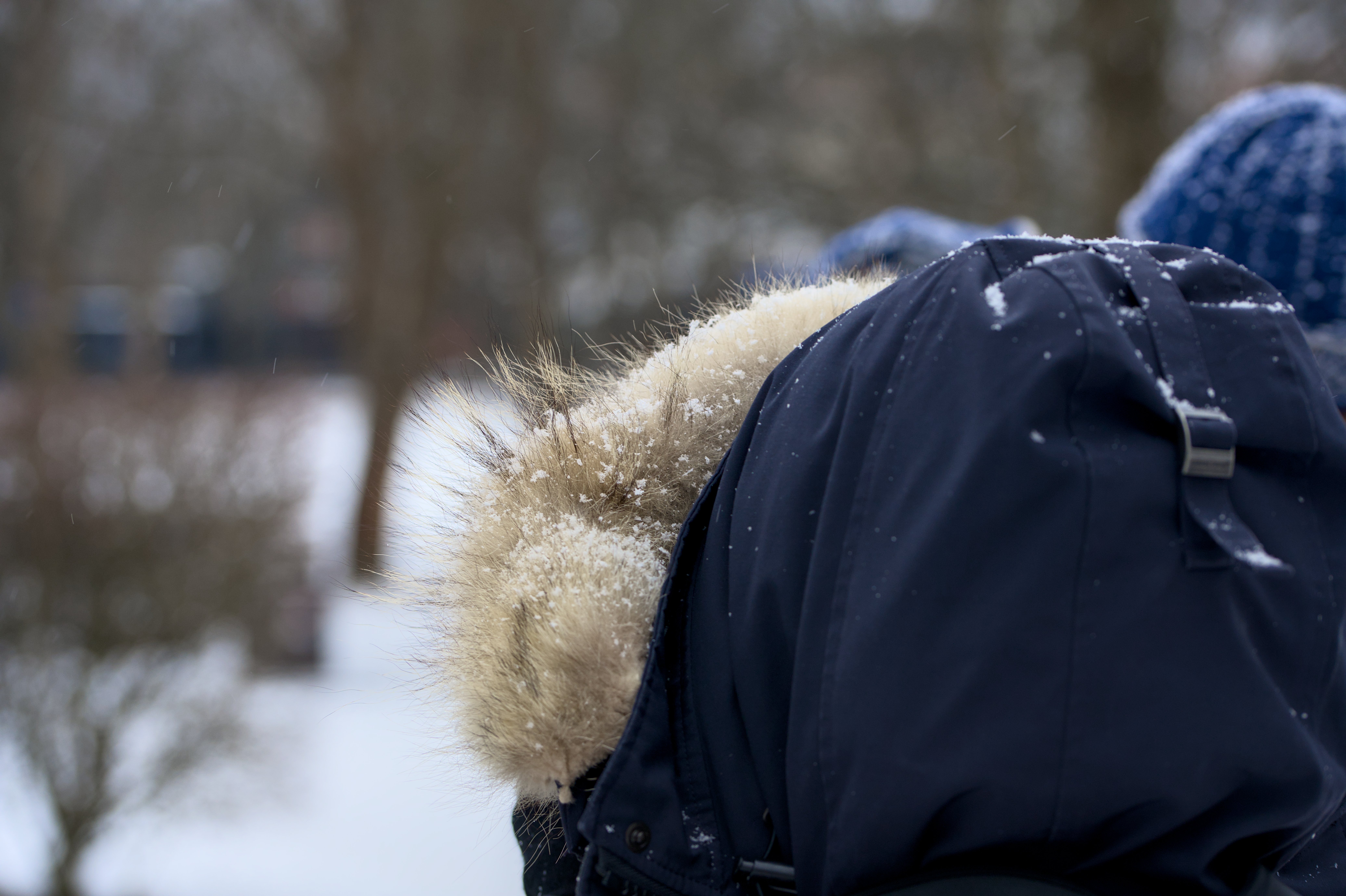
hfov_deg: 19.5
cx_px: 673
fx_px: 3924
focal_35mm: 105
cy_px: 448
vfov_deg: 13.0
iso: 500
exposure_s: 1/125
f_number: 5.6
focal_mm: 105
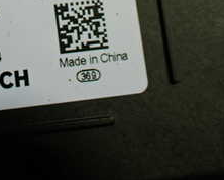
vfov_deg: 18.7
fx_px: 524
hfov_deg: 23.6
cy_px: -18
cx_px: 30
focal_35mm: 79
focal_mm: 5.4
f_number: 2.3
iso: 250
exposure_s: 1/125
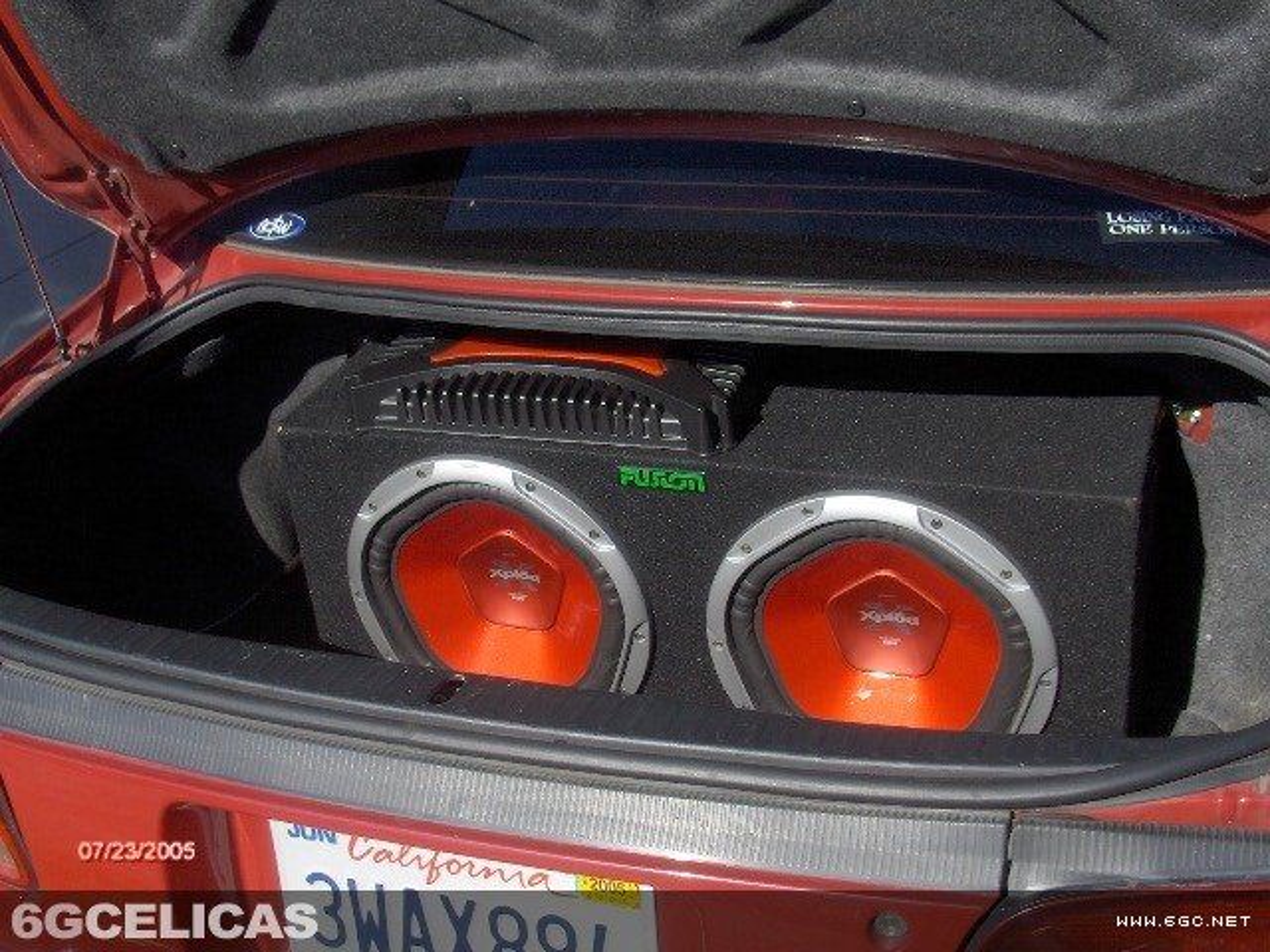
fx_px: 1614
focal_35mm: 44
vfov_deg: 32.9
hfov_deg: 42.9
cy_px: 476
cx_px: 635
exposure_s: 1/599
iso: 100
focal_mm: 7.4
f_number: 4.8
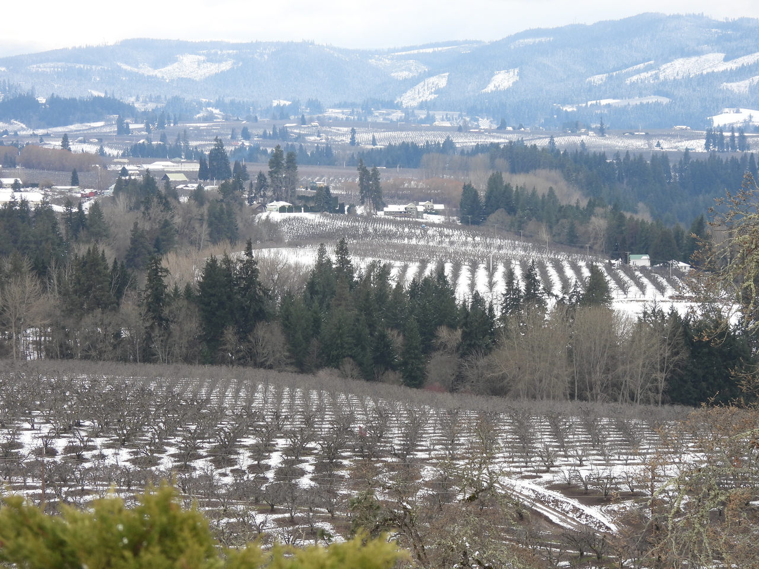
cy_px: 284
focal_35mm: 125
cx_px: 380
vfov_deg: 11.9
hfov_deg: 15.8
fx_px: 2741
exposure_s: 1/200
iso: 100
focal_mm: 22.3
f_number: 4
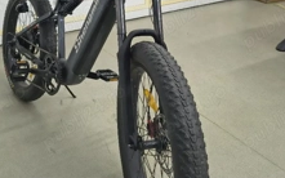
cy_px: 32
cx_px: 110
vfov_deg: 27.4
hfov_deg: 43.2
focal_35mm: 46
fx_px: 357
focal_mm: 5.56
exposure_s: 1/100
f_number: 1.8
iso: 399
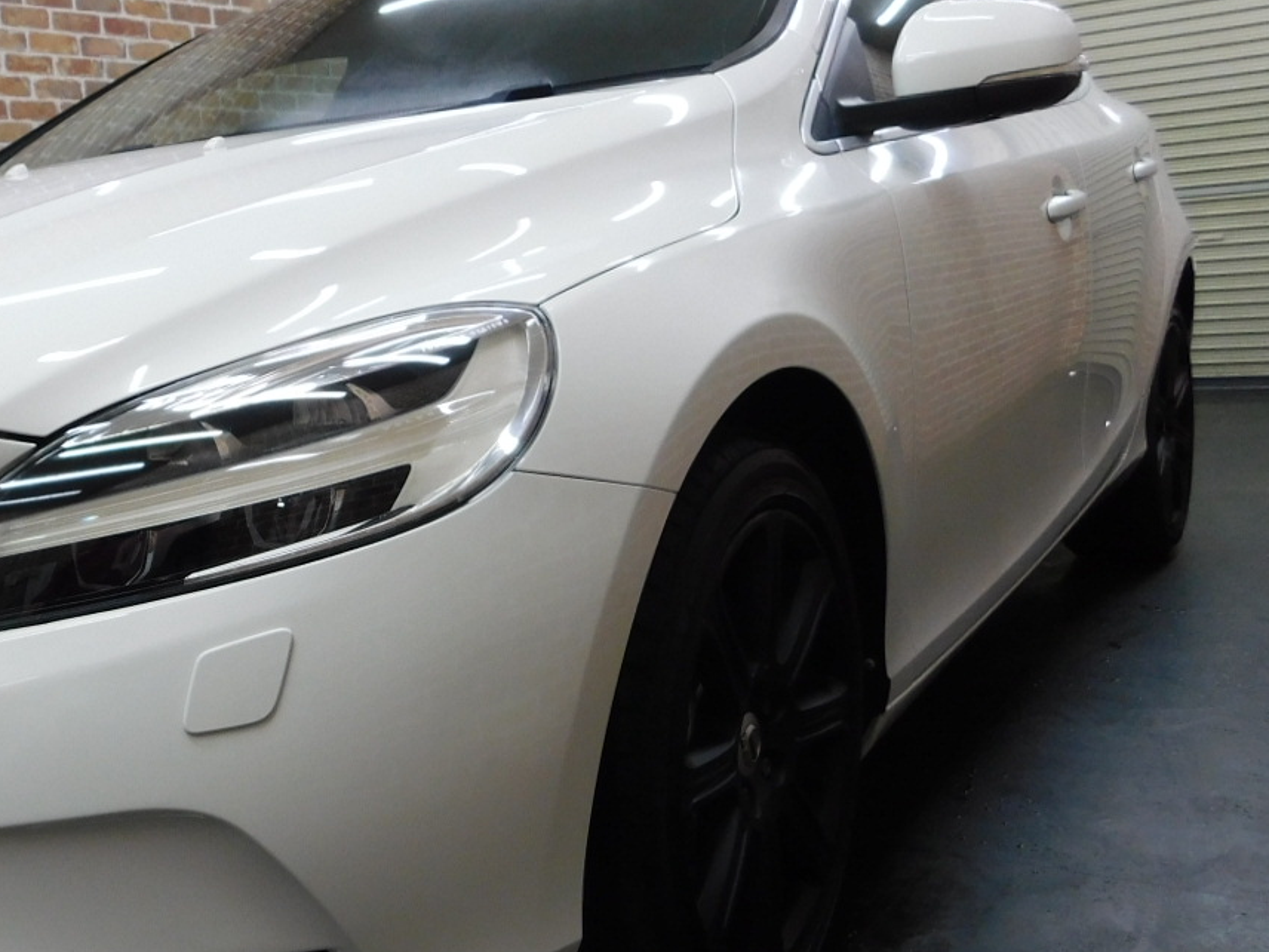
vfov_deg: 33.4
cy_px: 612
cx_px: 276
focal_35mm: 43
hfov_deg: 42.1
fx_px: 1576
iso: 160
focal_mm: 4
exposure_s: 1/30
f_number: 3
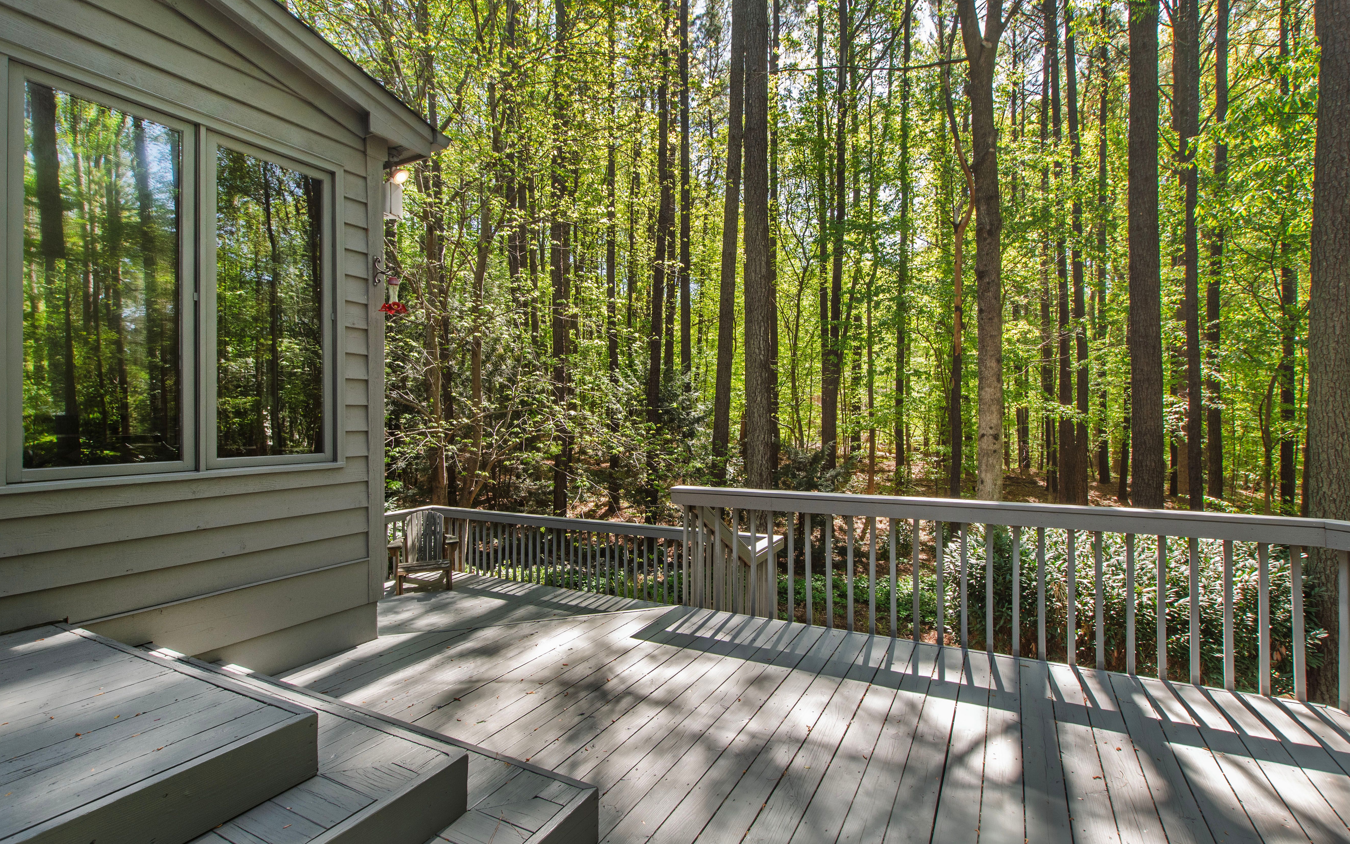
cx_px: 691
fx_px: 589
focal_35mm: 16
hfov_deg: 97.8
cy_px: 415
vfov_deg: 71.3
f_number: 8
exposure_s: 1/50
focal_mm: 10
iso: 250
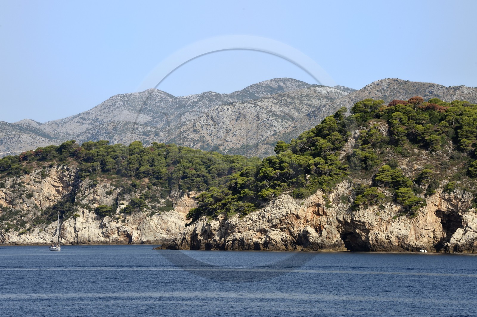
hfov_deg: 10.3
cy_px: 158
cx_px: 238
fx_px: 2649
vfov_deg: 6.9
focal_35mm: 200
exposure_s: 1/200
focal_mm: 200
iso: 200
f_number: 13
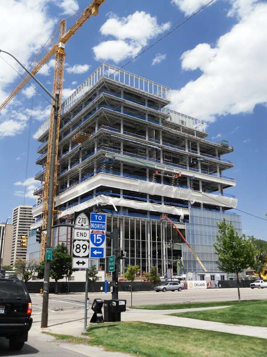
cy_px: 178
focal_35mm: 45
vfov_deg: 42.1
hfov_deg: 32.2
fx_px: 463
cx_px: 134
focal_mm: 6.3
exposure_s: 1/215
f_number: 8.2
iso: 80
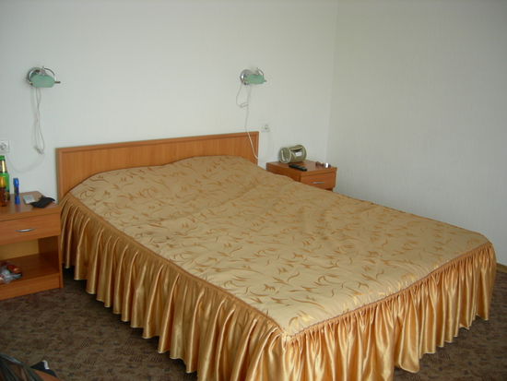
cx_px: 254
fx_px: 528
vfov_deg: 39.7
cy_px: 190
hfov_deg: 51.3
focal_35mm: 36
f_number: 2.7
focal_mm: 7.5
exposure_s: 1/40.4
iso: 64
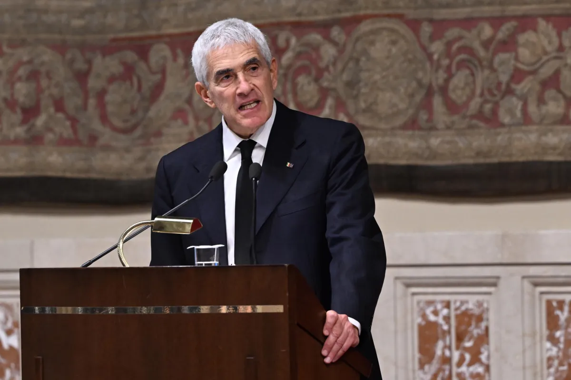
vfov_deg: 5.7
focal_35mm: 240
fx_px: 3806
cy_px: 190
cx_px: 286
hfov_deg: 8.6
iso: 4000
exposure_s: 1/320
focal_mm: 160
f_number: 4
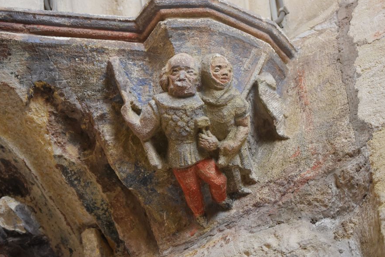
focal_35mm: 99
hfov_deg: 20.7
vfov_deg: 13.9
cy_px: 114
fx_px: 1054
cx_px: 177
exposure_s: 1/60
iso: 1000
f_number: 4
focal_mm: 55
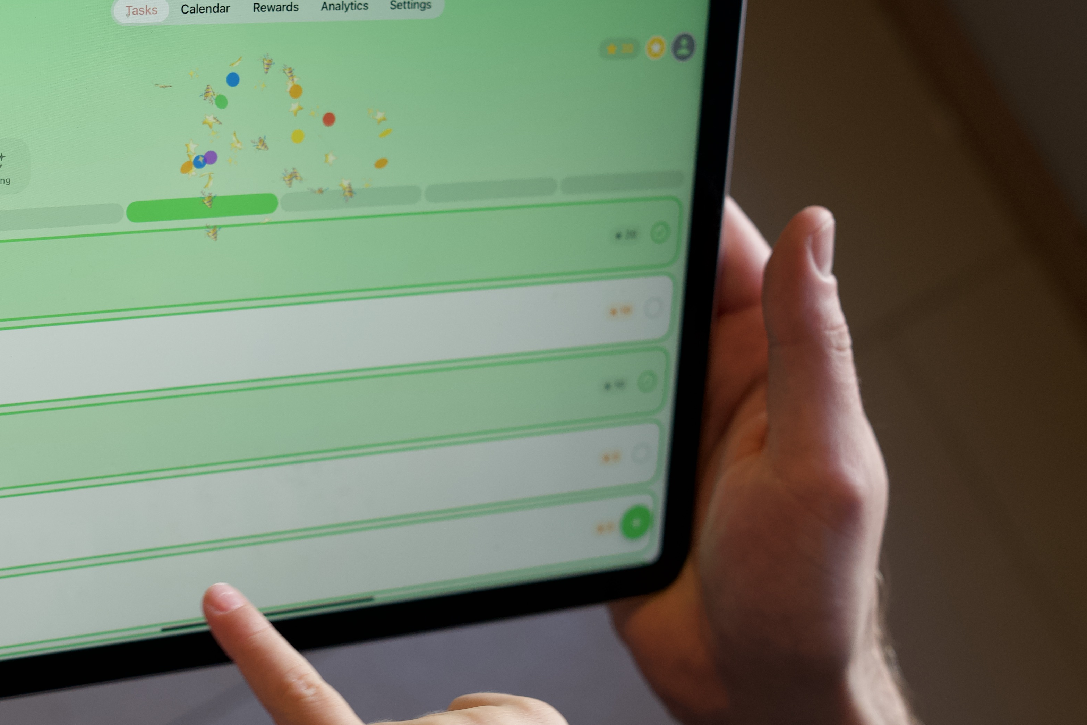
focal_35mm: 67
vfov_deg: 20.3
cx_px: 339
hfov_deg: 29.8
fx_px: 2023
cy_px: 472
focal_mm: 35
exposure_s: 1/160
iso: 640
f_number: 4
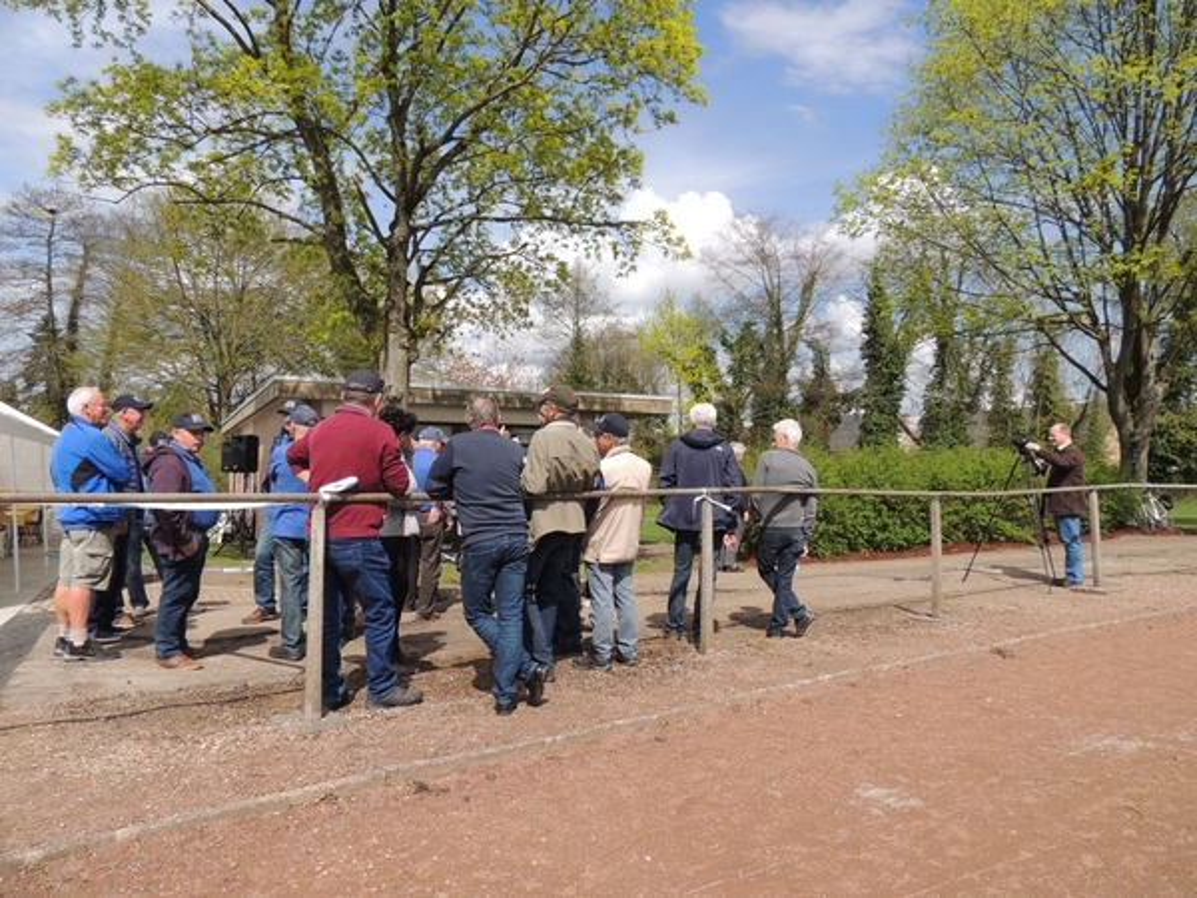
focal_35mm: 24
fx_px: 830
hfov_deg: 71.6
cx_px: 598
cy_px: 449
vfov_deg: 56.8
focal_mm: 4.3
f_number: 3
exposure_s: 1/1250
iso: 100
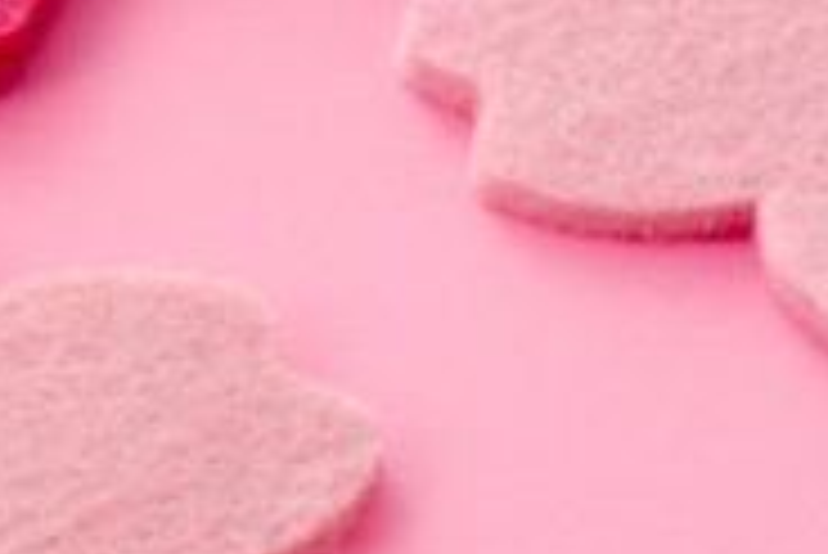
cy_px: -581
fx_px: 15007
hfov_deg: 3.1
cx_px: -711
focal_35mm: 652
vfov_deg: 2.1
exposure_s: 1/125
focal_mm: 100
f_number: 22
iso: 200
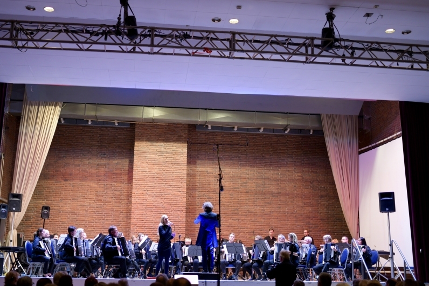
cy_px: 145
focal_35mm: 45
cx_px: 196
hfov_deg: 43.6
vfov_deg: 29.9
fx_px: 536
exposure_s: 1/125
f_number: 1.4
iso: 800
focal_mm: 35
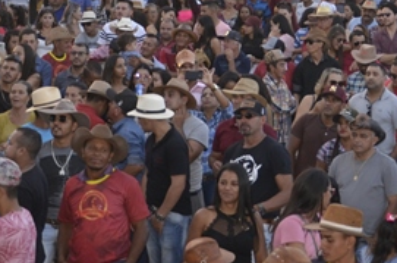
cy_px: -41
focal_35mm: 133
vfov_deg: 10.1
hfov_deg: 15.1
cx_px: 415
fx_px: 1462
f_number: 4.2
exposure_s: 1/125
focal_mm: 30
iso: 360
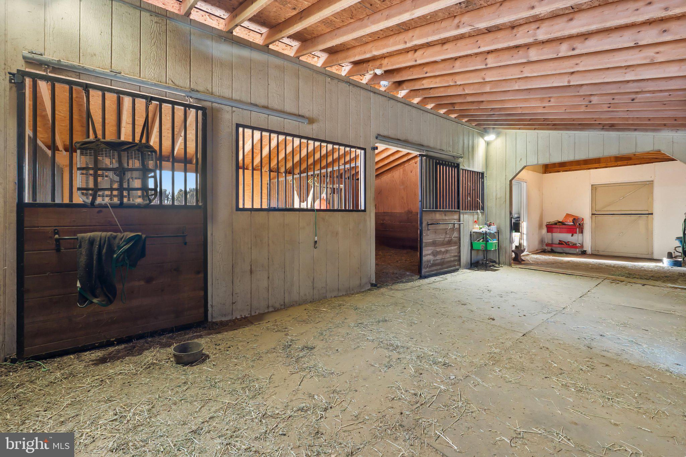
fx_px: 286
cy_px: 228
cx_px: 343
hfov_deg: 100.4
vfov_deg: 77.3
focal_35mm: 15
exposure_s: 1/1.67
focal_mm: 10
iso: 640
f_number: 7.1
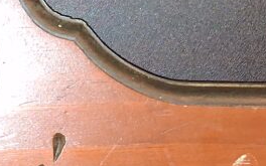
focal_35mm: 107
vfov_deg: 12.0
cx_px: -78
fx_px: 776
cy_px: 201
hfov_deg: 18.2
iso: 400
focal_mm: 3.98
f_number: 1.8
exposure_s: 1/60
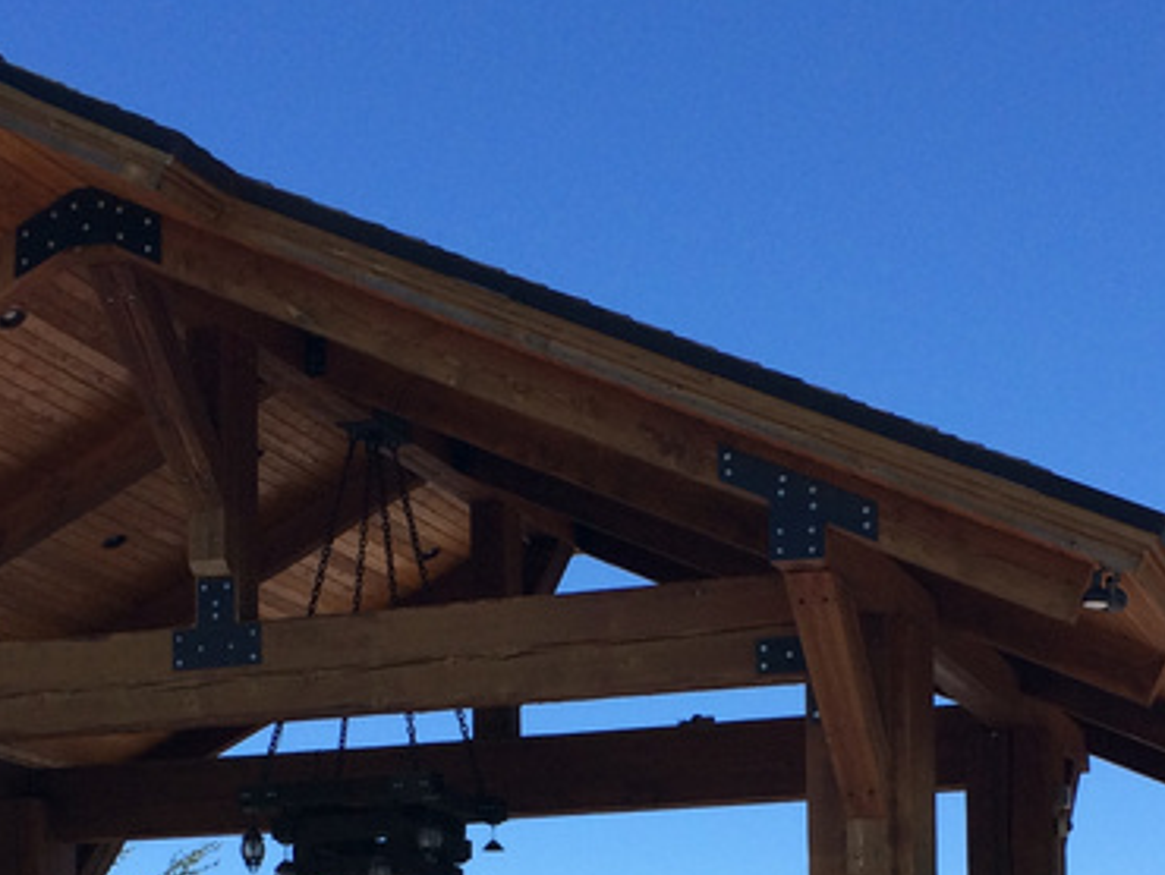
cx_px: 645
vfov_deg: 17.1
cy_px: 1020
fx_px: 2795
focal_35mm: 83
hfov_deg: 23.5
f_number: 2.2
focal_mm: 4.12
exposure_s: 1/1786
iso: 32
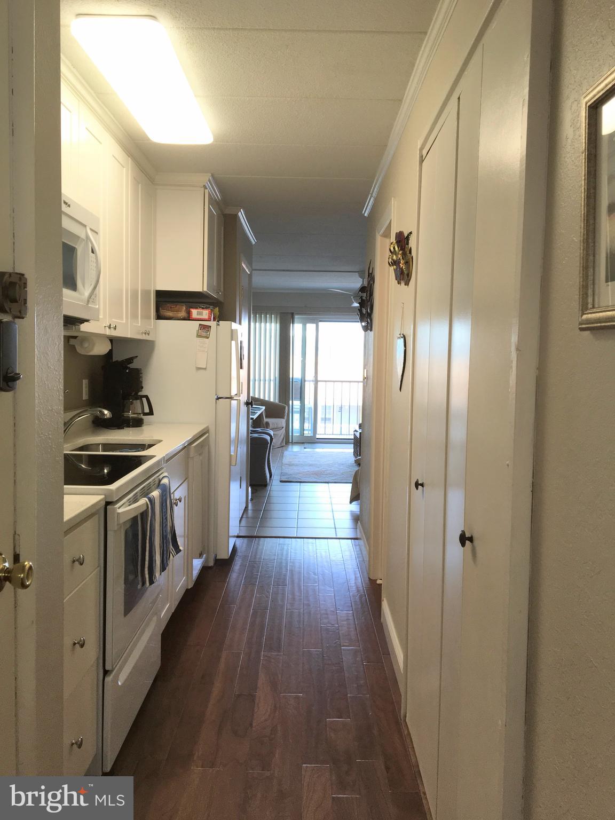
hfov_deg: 48.2
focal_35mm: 29
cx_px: 308
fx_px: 687
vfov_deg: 61.7
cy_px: 410
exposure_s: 1/60
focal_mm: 4.15
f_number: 2.2
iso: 32
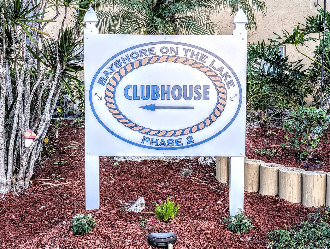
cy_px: 124
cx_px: 165
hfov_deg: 38.9
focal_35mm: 49
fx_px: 468
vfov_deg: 29.7
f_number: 1.68
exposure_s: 1/253
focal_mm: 6.9
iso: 22
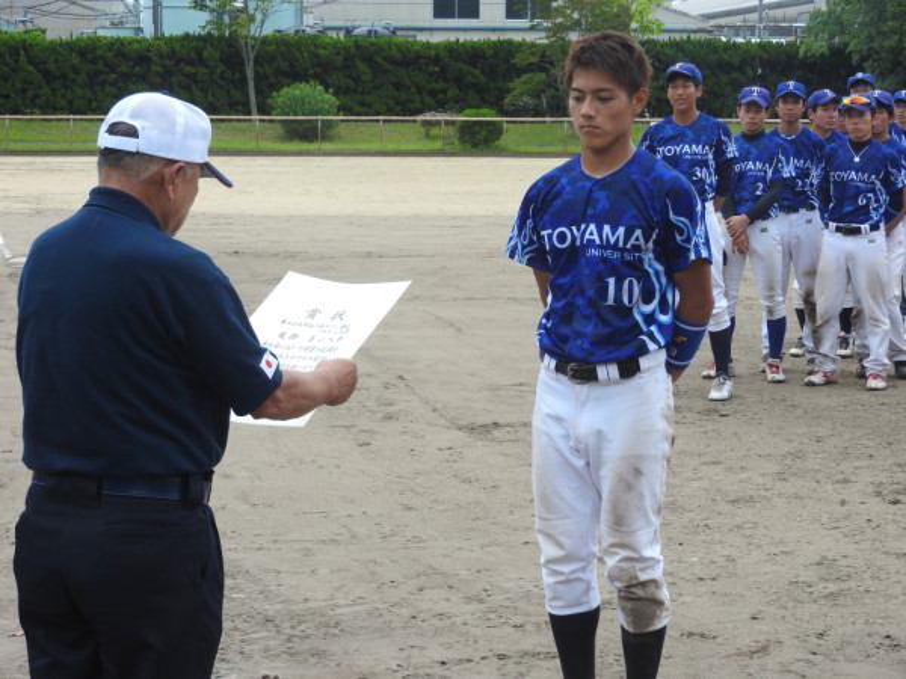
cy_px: 340
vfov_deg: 17.4
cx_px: 453
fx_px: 2225
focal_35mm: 85
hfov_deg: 23.0
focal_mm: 15.2
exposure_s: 1/400
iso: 100
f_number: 4.5
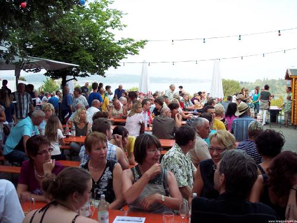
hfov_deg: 47.9
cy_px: 112
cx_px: 148
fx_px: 335
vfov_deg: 36.8
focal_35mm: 39
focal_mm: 8
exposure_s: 1/90
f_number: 3.4
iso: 100
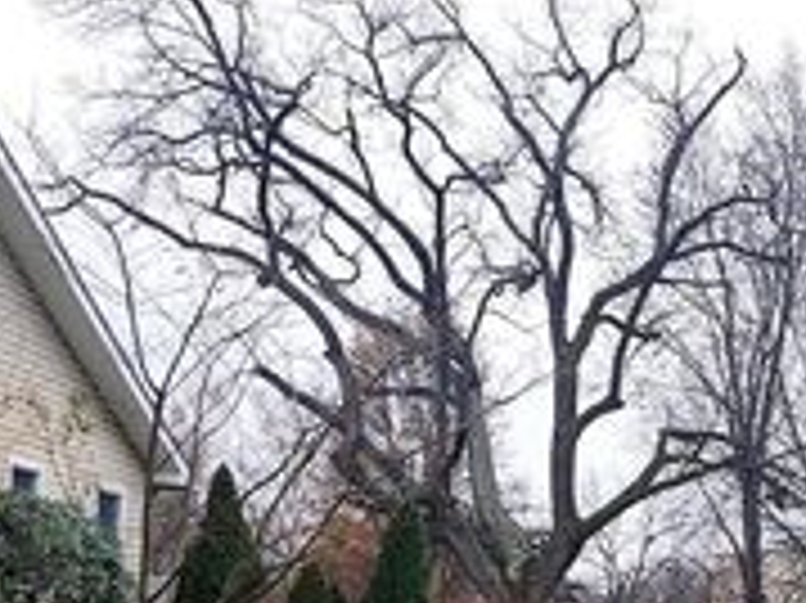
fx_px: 1629
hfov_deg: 25.2
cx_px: 955
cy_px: 646
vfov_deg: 20.1
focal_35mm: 70
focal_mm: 4.15
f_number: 1.5
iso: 100
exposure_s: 1/370
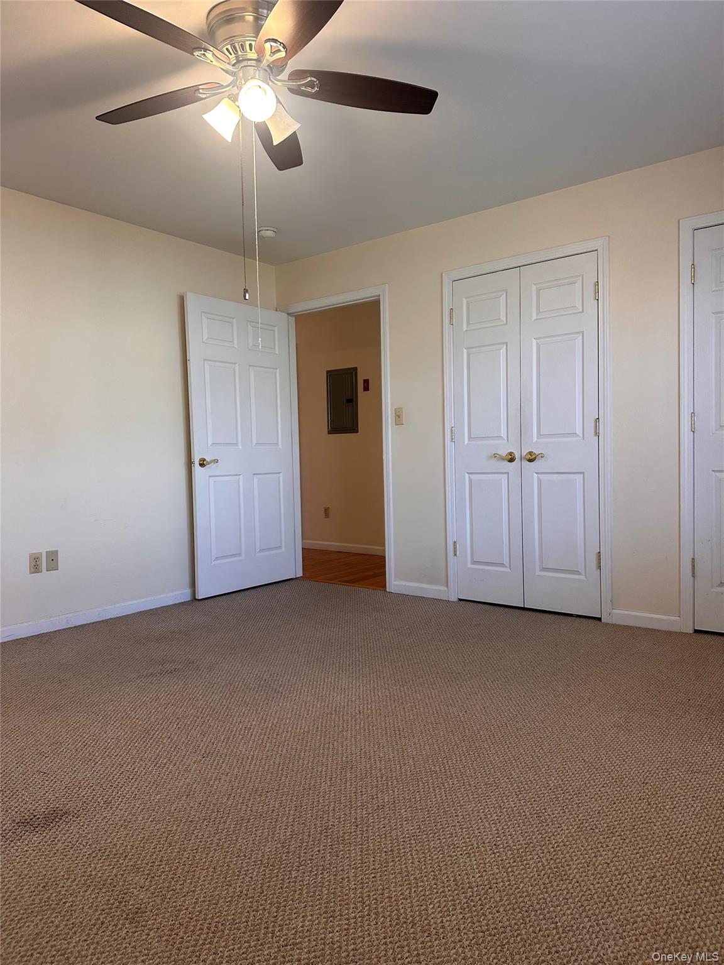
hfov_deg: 56.8
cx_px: 362
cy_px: 482
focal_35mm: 24
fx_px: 669
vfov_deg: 71.6
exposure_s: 1/120
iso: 160
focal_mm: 6.86
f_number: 1.78
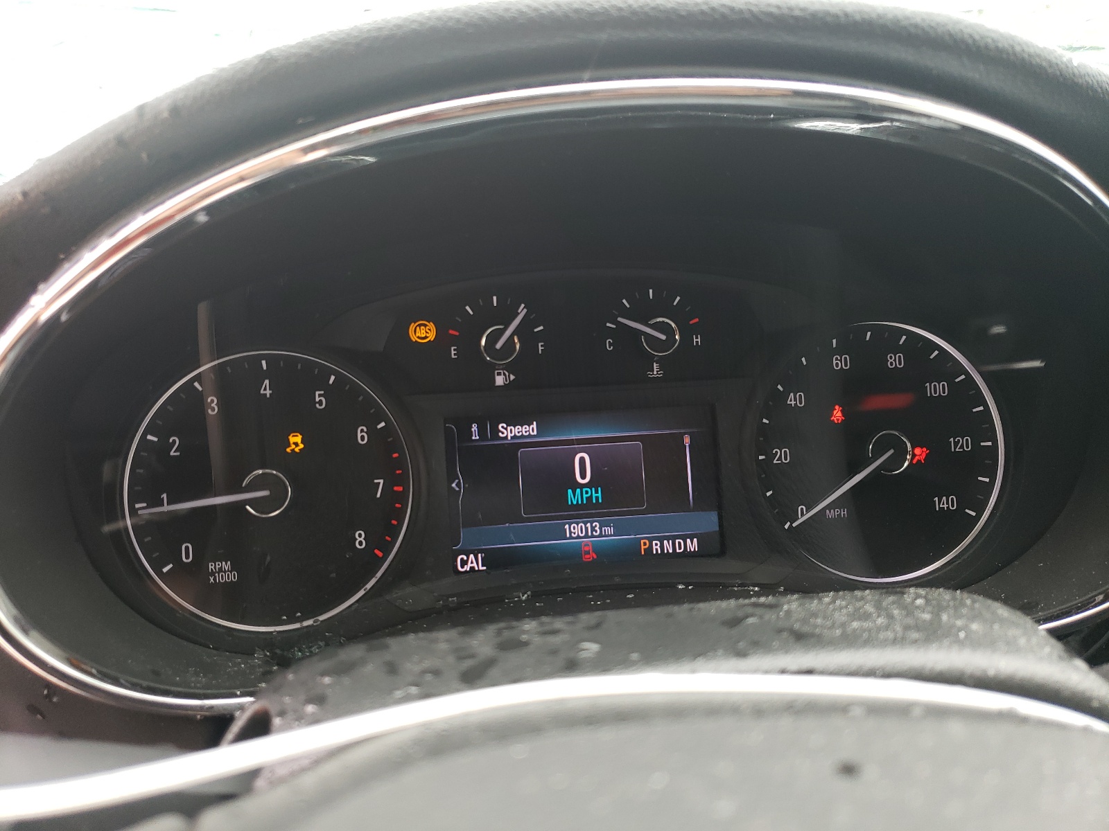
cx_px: 554
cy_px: 416
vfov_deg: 53.1
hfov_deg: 67.3
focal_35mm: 26
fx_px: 833
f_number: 1.5
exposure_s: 1/120
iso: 72
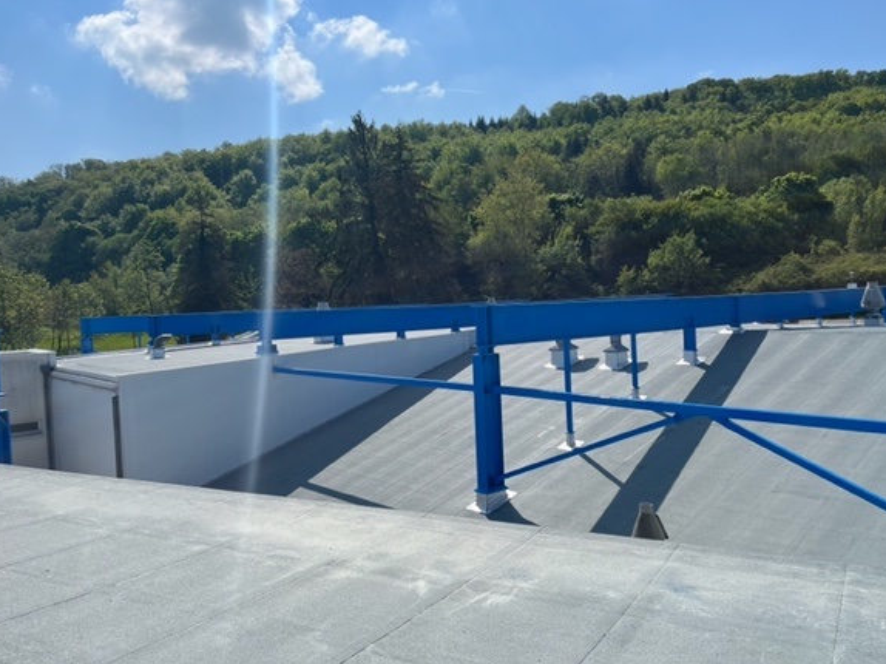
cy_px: 332
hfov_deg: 61.6
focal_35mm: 29
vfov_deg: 48.2
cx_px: 486
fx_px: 742
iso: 50
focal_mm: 5.1
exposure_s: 1/6173
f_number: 1.6
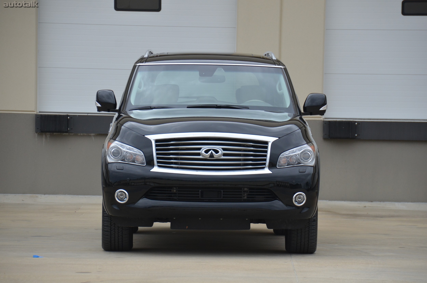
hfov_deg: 10.6
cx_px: 214
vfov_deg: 7.0
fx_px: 2308
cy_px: 142
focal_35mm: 195
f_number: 5.6
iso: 640
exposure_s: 1/1000
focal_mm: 130
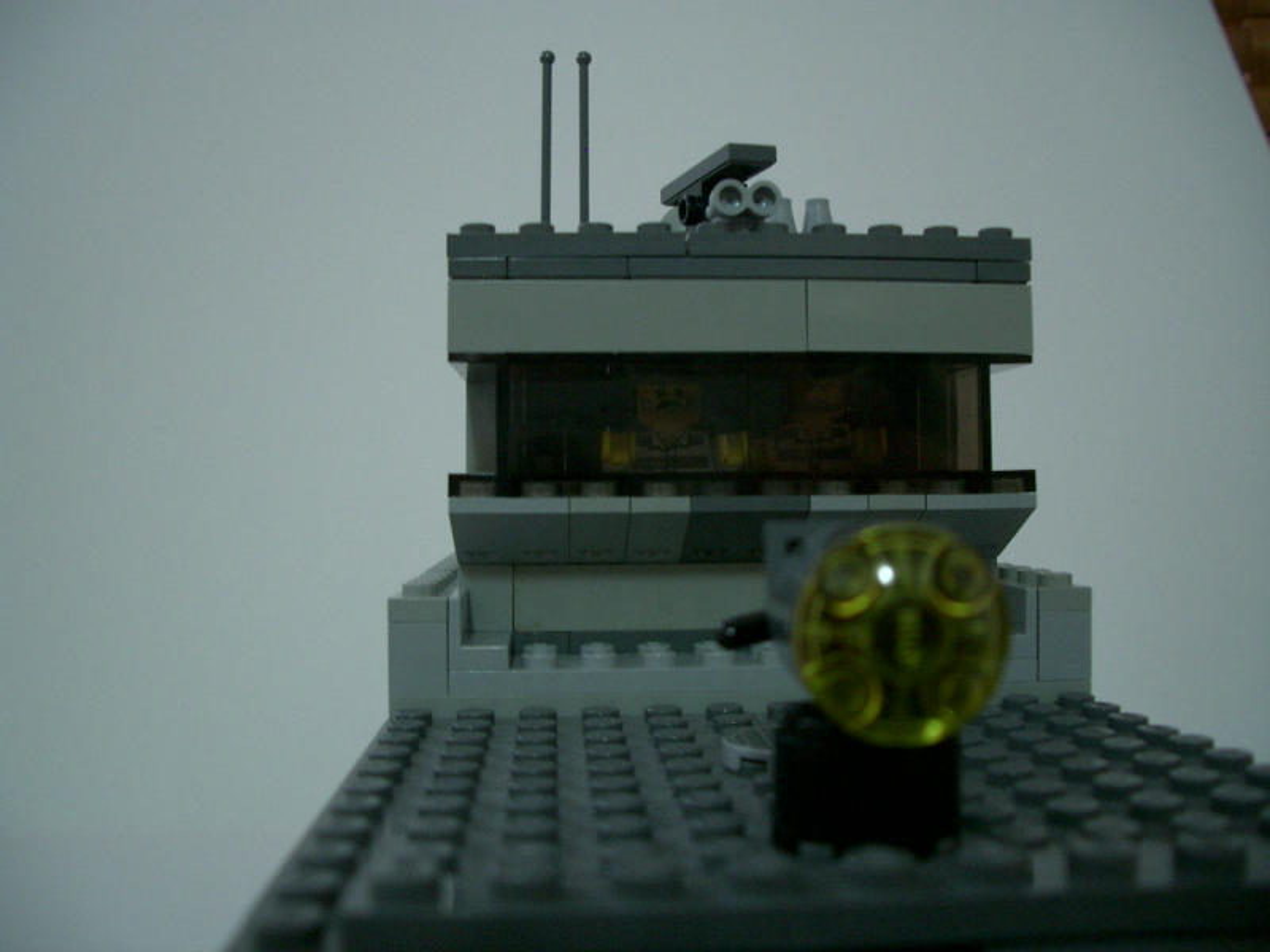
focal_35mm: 35
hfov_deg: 52.6
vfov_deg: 40.7
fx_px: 1284
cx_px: 635
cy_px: 476
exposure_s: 1/8
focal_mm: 5.8
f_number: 2.6
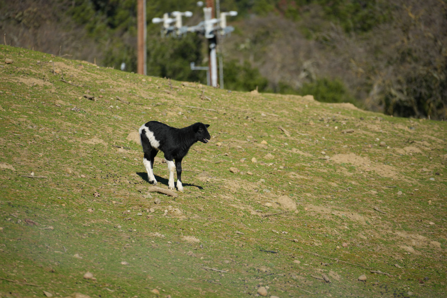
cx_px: 224
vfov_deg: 4.6
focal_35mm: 300
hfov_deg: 6.9
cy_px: 149
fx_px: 3725
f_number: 7.1
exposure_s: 1/640
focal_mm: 300
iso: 200
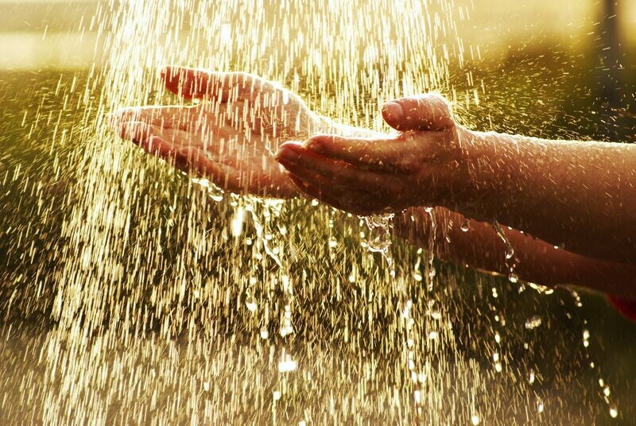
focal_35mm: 240
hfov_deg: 8.6
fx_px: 4246
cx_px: 318
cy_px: 213
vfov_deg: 5.7
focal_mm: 160
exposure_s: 1/320
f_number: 5.6
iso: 200
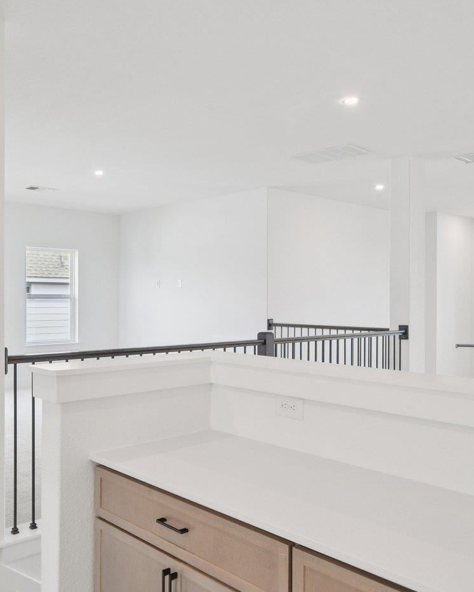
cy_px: 279
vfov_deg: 57.1
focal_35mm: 31
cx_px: 183
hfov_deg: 46.8
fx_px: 544
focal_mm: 10
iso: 400
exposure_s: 1/25
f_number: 8
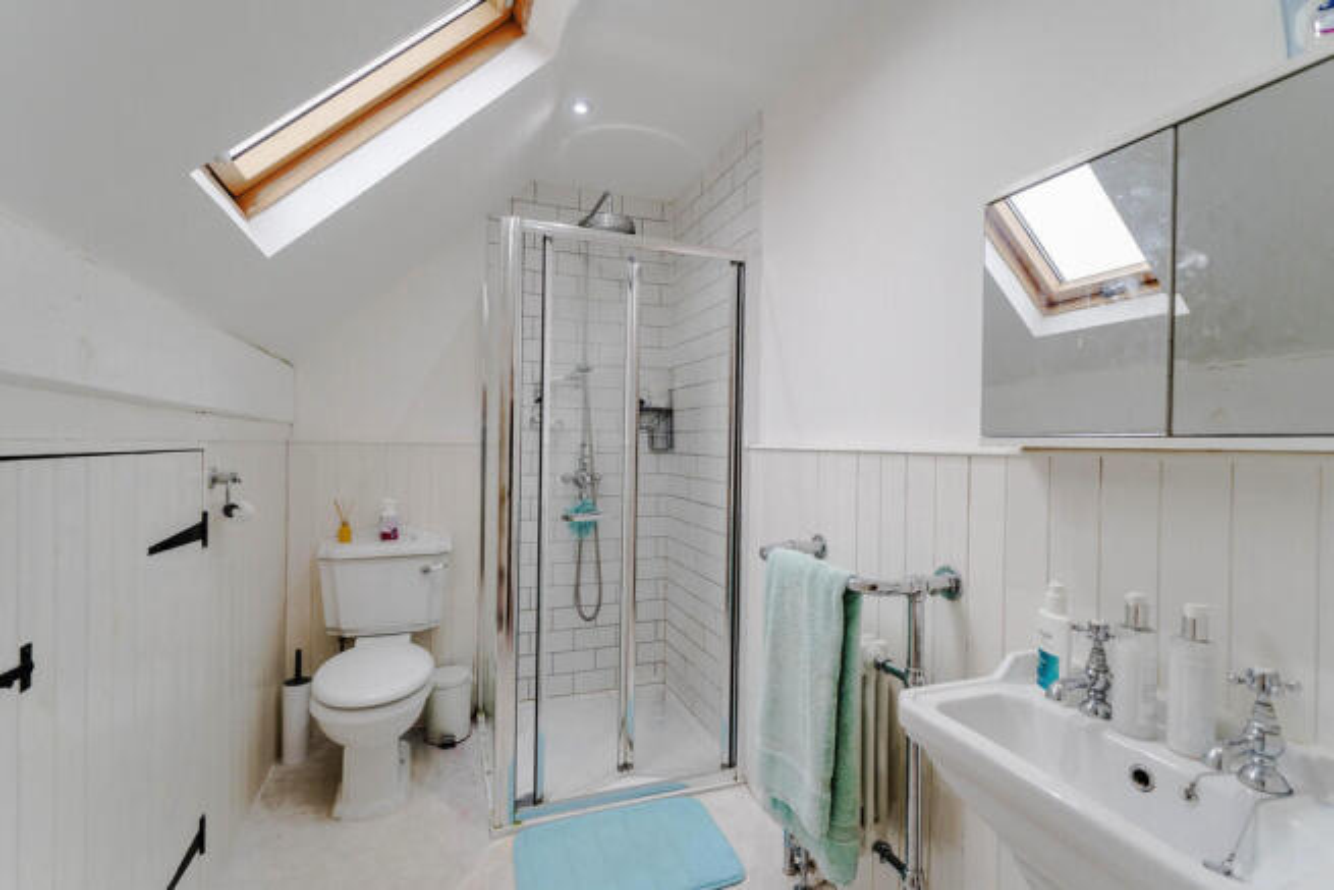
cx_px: 667
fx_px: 556
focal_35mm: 15
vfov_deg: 77.4
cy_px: 445
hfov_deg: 100.4
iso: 400
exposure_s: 1/60
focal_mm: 15
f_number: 4
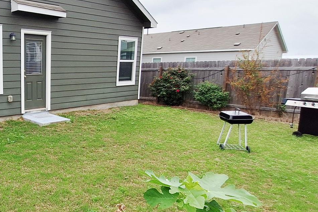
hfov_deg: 56.0
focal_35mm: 29
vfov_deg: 45.0
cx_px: 38
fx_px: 256
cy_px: 108
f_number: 2.2
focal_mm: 1.74
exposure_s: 1/924
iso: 40
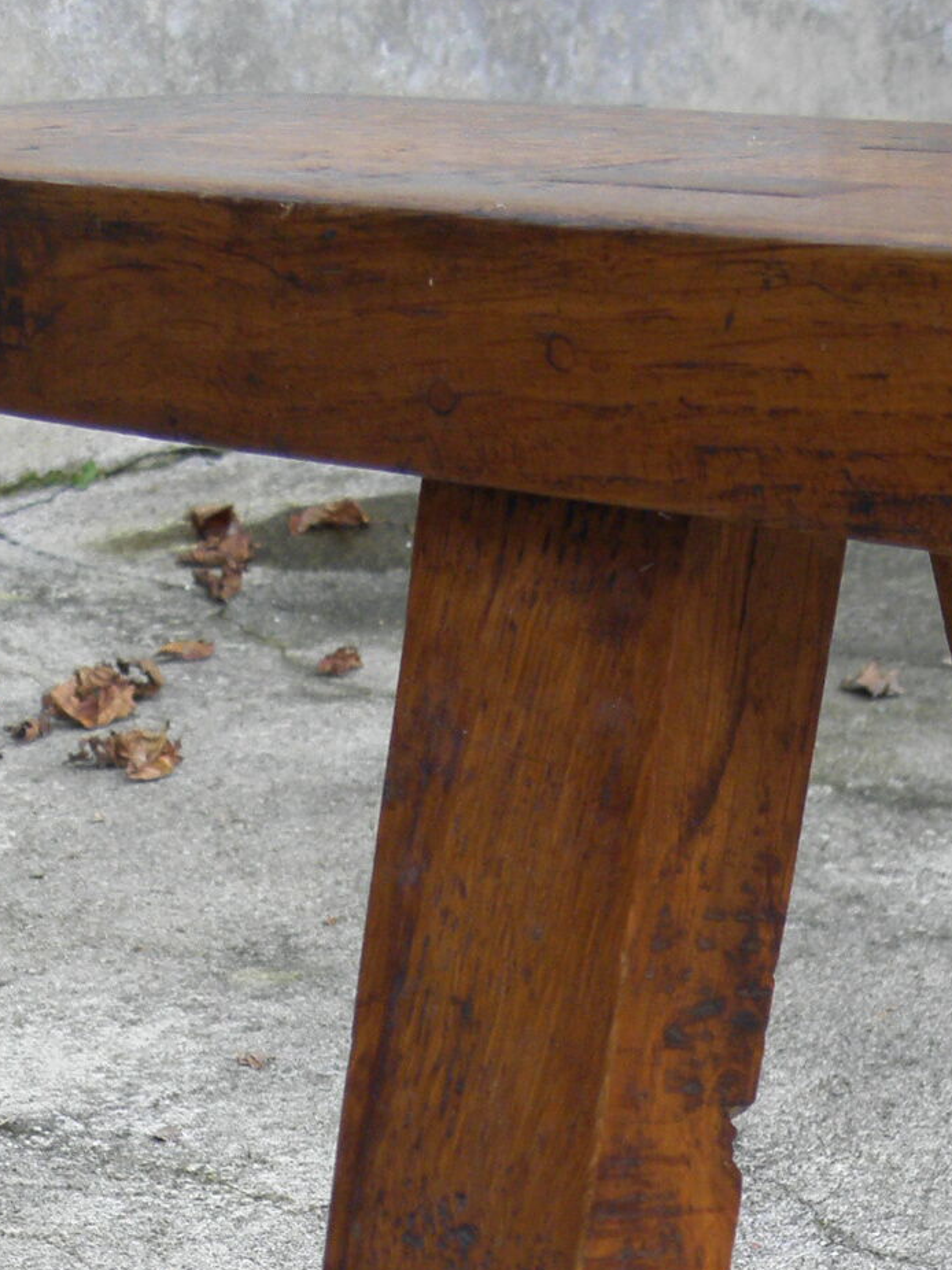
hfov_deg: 15.6
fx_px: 3448
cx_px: 775
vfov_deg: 19.4
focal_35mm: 94
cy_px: 1618
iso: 100
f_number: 3.7
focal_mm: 6.2
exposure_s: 1/30
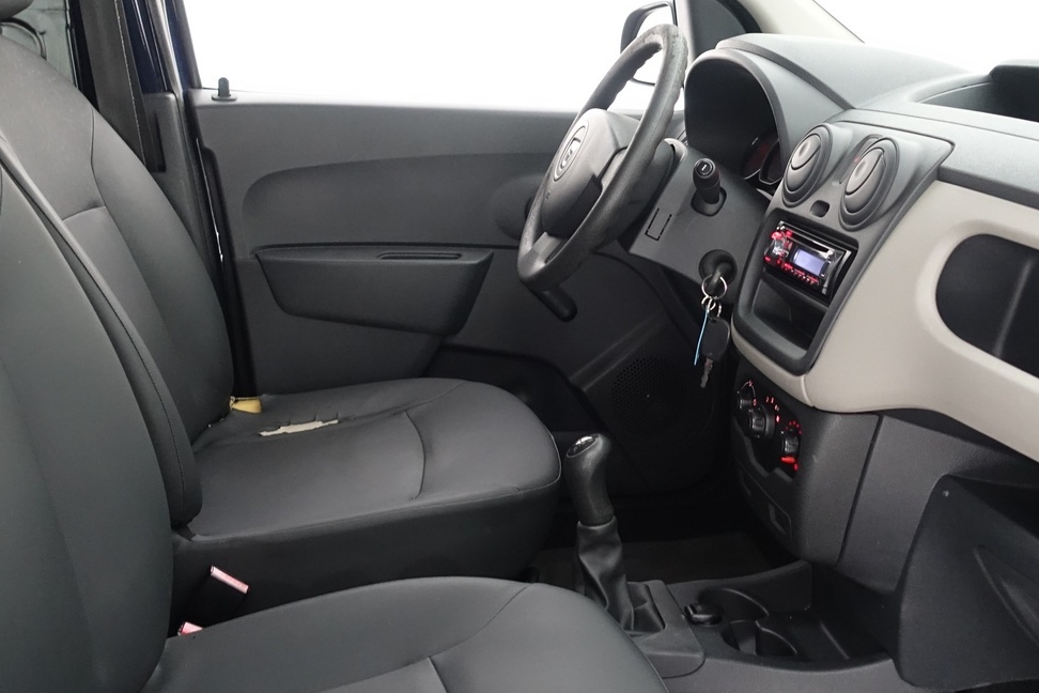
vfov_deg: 33.2
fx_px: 1154
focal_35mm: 40
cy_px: 259
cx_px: 547
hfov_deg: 48.4
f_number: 2.5
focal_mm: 8.8
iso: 1000
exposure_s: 1/25
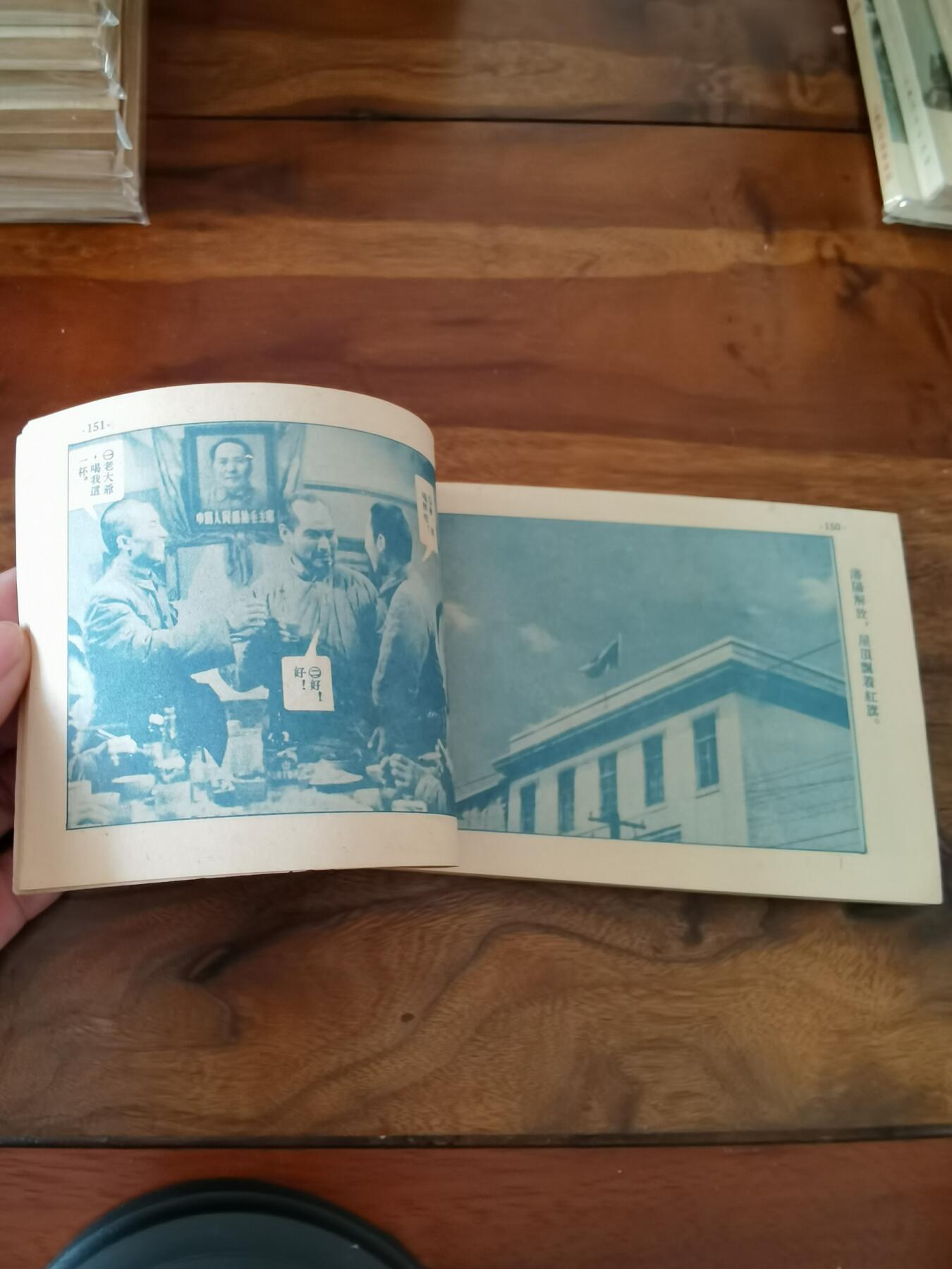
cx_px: 476
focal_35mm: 27
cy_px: 634
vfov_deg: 65.3
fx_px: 990
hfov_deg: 51.4
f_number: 2.2
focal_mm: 2.26
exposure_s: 1/20
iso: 500
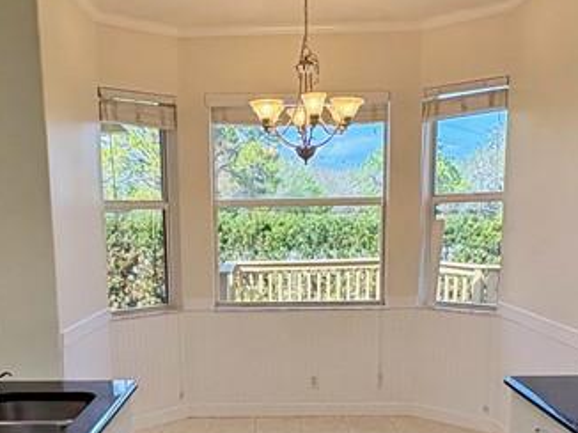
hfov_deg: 42.9
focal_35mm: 44
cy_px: 348
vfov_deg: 31.9
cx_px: 248
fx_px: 734
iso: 80
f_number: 2.2
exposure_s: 1/132
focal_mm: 2.22
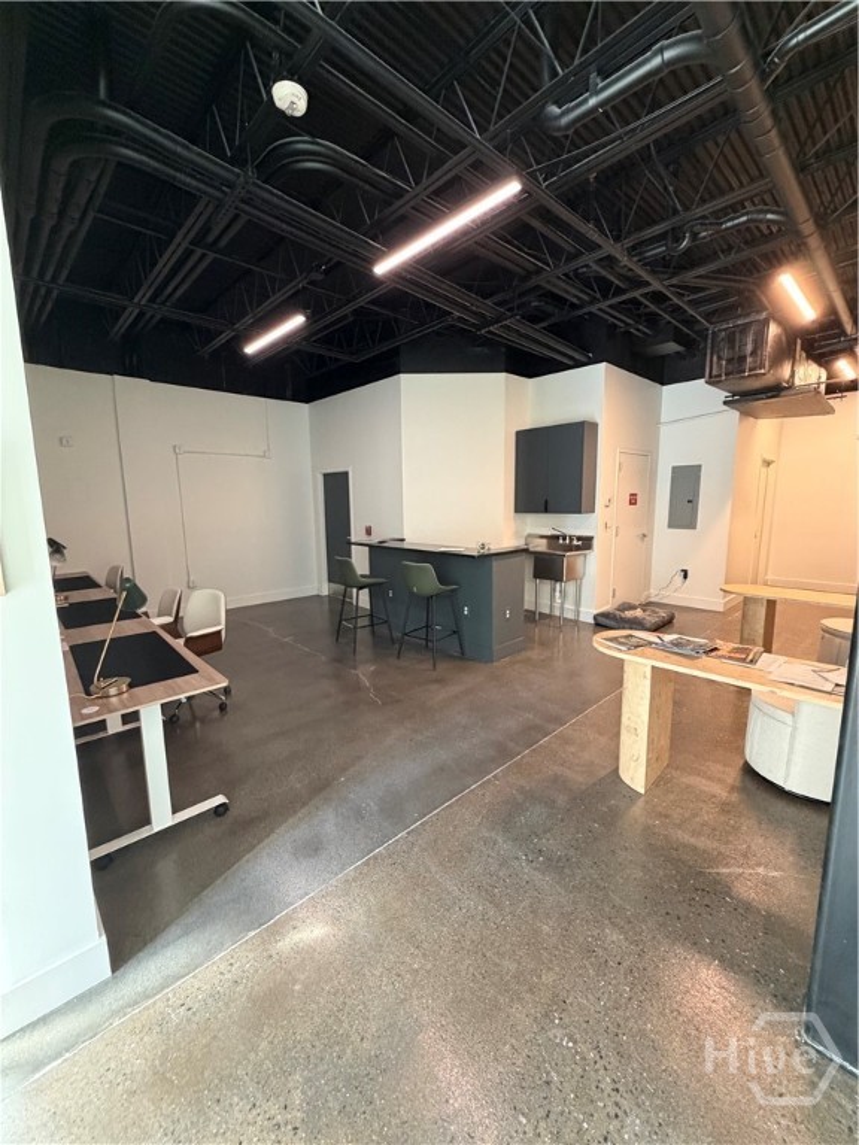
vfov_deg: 102.1
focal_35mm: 14
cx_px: 430
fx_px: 463
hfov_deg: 85.7
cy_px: 572
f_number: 2.2
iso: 500
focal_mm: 2.22
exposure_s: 1/60
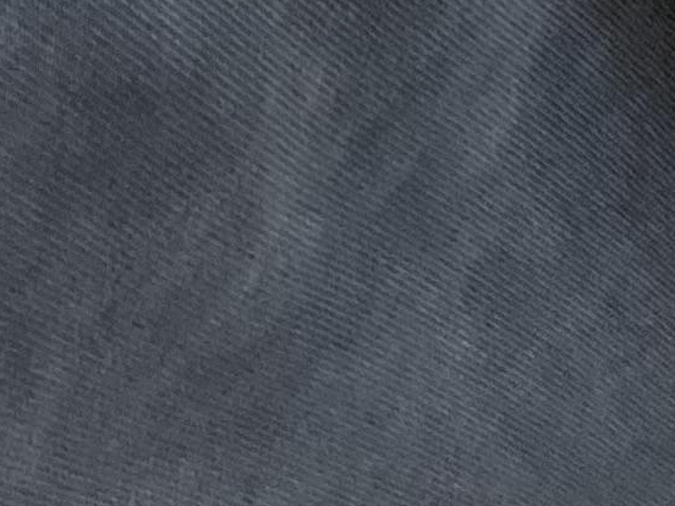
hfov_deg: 9.8
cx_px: 1306
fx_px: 3705
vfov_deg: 7.8
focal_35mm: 190
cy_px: -4
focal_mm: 5.1
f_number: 1.6
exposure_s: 1/57
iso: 250
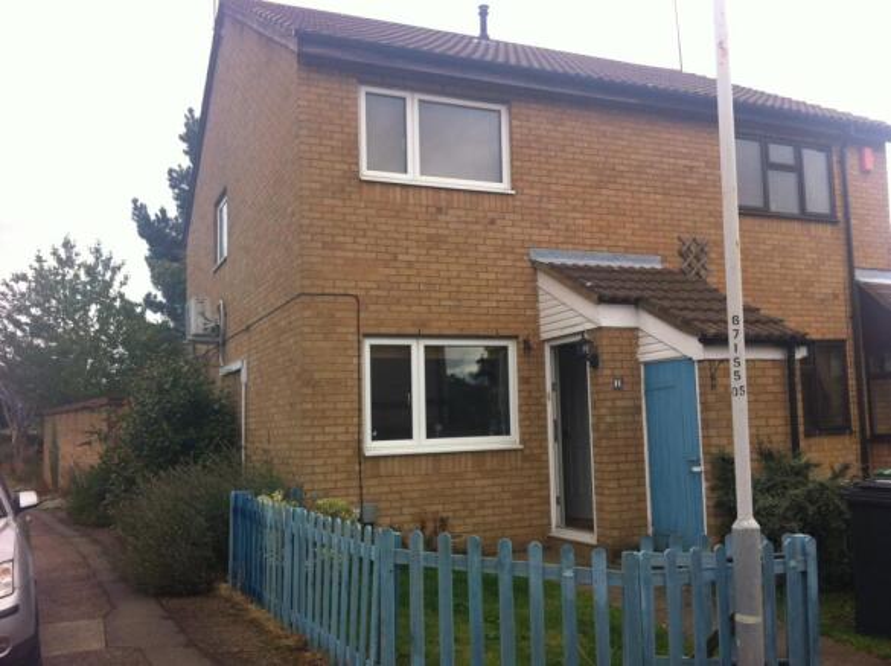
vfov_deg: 40.6
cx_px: 446
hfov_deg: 52.7
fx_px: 900
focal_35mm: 35
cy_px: 333
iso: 80
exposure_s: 1/450
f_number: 2.8
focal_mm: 3.85
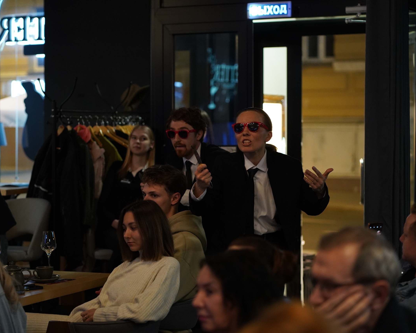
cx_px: 170
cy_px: 166
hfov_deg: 19.9
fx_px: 1182
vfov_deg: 16.0
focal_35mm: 96
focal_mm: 85
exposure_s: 1/100
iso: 4000
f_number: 2.8
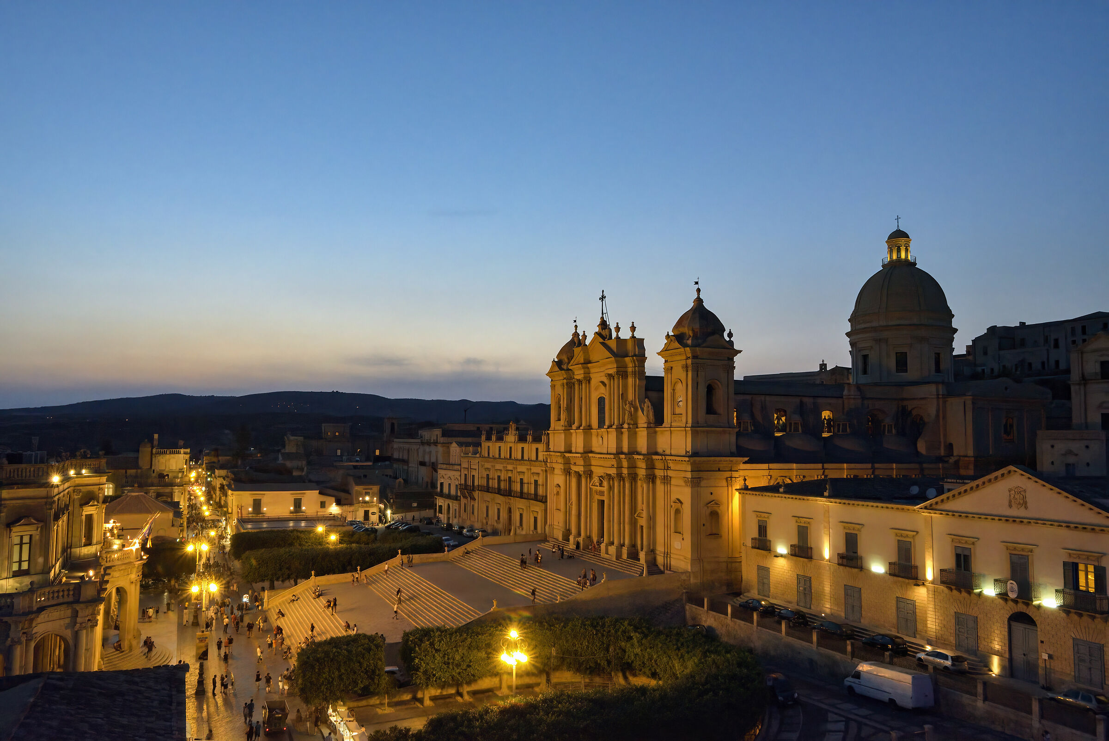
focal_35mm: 28
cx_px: 554
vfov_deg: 46.4
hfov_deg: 65.5
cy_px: 370
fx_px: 863
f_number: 11
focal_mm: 28
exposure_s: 1/30
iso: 5000
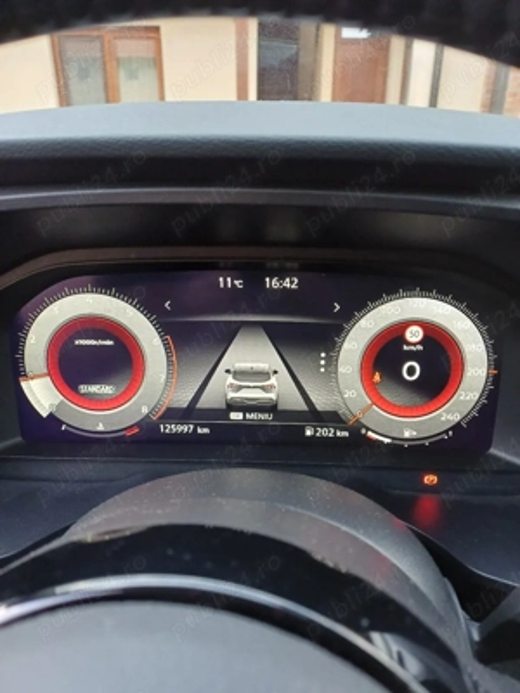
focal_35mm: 25
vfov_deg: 69.4
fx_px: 501
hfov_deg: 54.9
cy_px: 346
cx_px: 260
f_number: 1.8
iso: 200
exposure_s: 1/50
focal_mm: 4.65
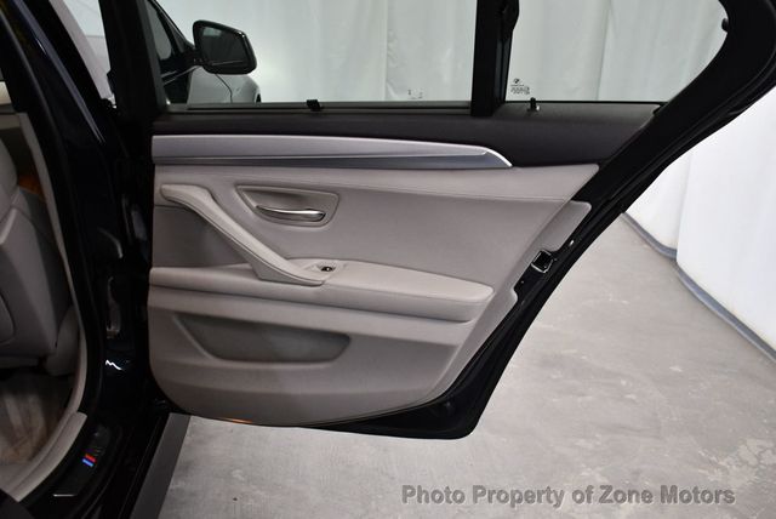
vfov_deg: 36.9
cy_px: 260
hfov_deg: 53.1
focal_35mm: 36
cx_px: 388
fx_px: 777
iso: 1400
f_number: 3.5
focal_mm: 18
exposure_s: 1/125
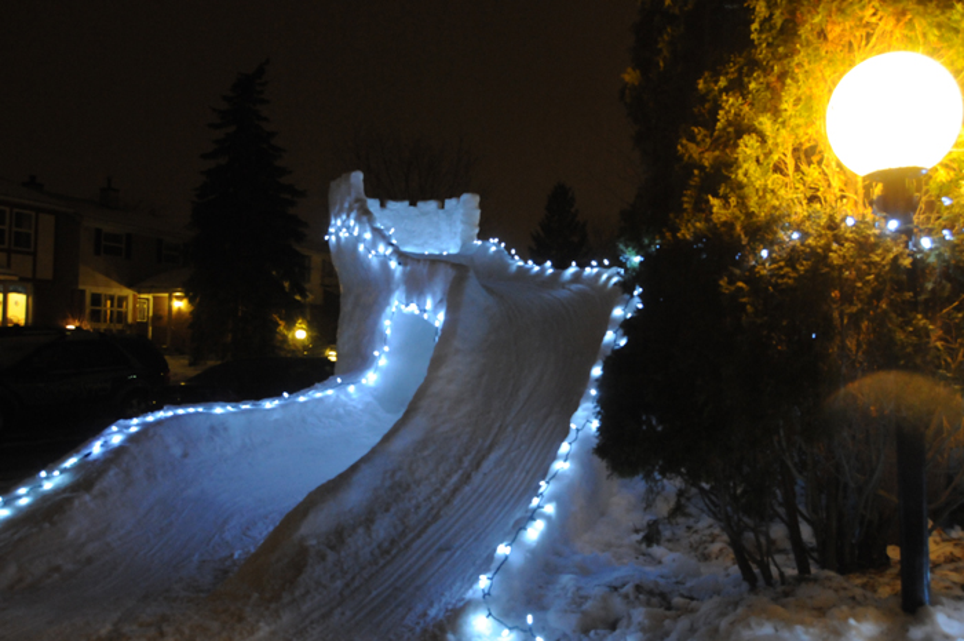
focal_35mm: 30
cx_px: 482
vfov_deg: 43.5
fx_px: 802
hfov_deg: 62.0
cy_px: 320
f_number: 5.6
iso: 2000
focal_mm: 20
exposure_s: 1/8
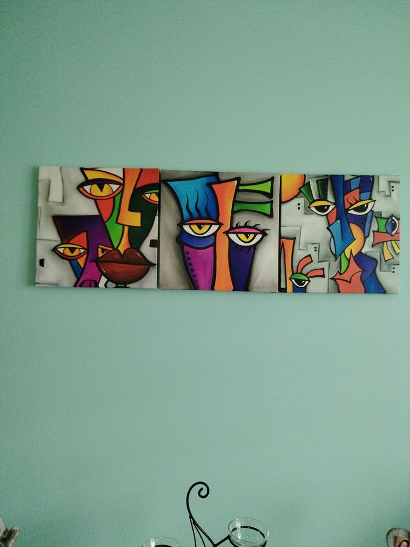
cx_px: 205
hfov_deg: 53.1
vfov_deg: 67.3
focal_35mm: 26
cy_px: 274
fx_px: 411
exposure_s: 1/33.3
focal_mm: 4.25
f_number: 1.8
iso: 341
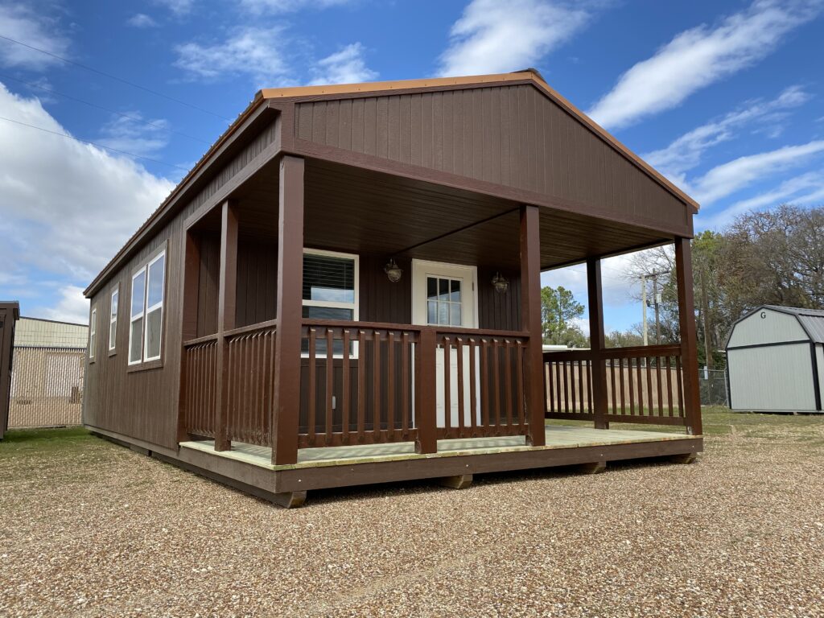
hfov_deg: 67.3
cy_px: 309
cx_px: 412
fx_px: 619
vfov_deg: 53.1
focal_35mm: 26
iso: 32
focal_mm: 4.25
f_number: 1.8
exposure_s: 1/1783
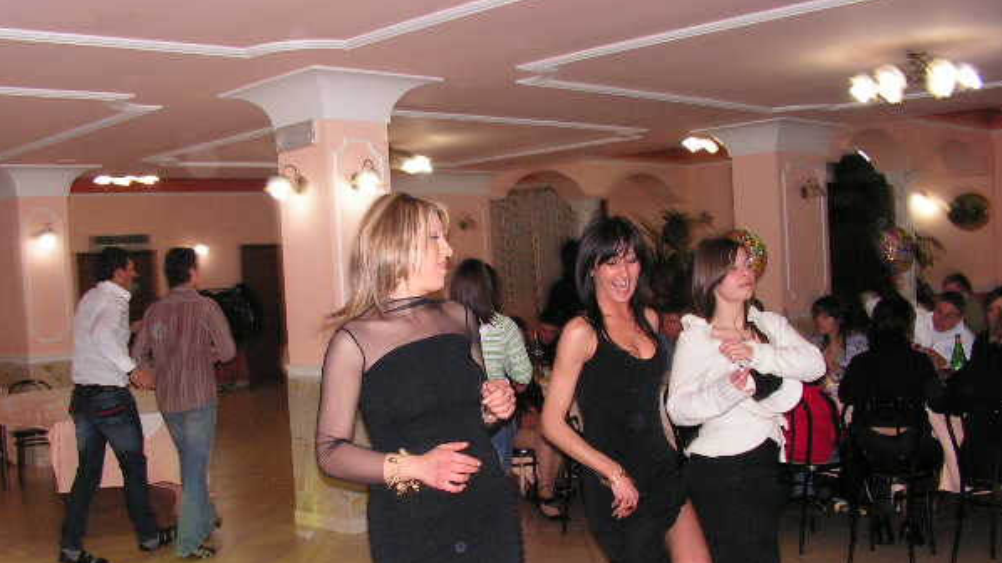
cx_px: 478
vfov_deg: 28.2
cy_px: 370
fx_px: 1116
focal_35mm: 42
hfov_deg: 48.4
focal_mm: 6
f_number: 3.2
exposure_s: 1/40
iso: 200
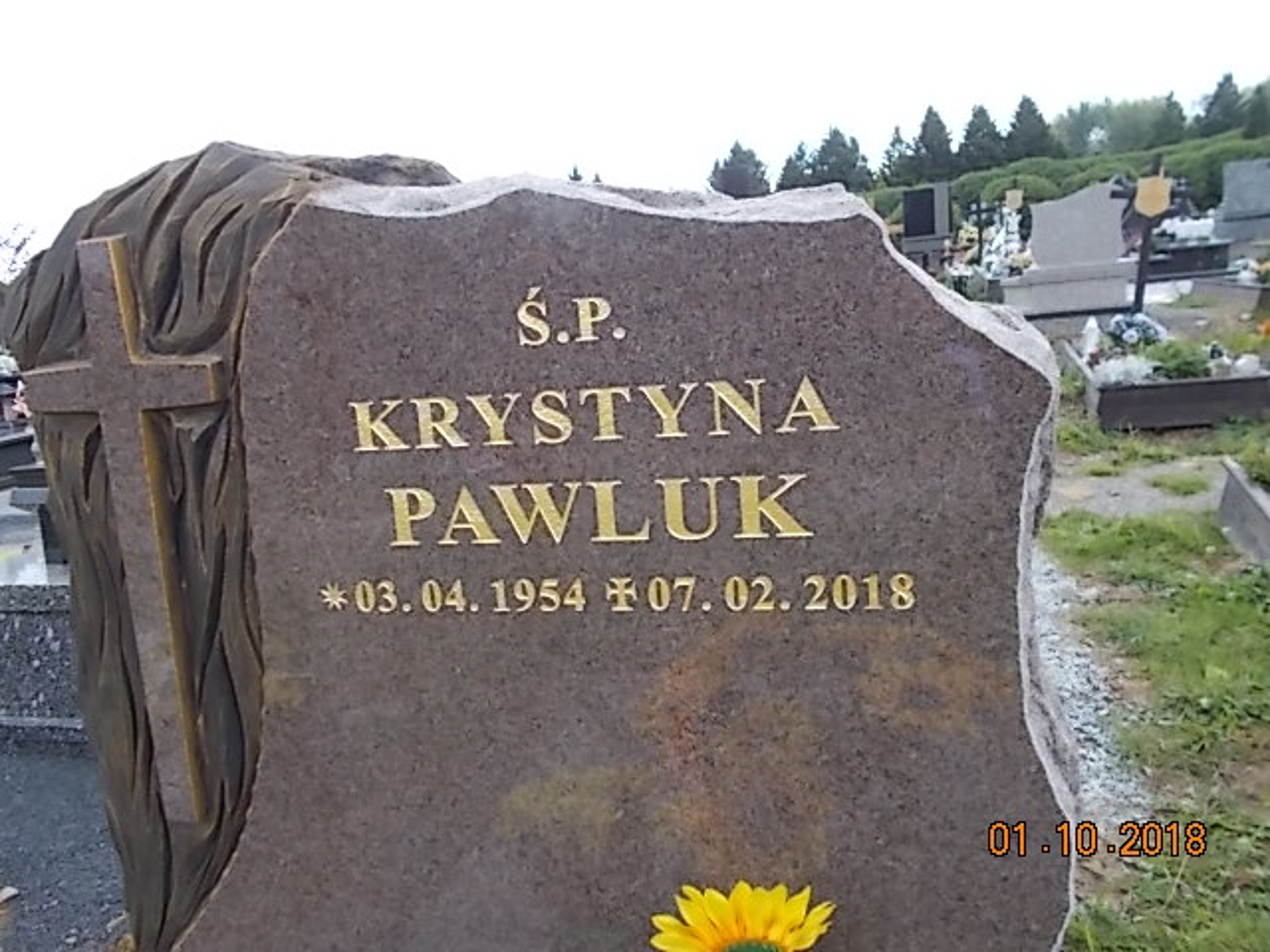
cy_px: 476
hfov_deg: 67.3
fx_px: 954
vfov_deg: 53.1
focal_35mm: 26
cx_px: 635
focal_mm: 4.6
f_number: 3.2
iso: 80
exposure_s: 1/250
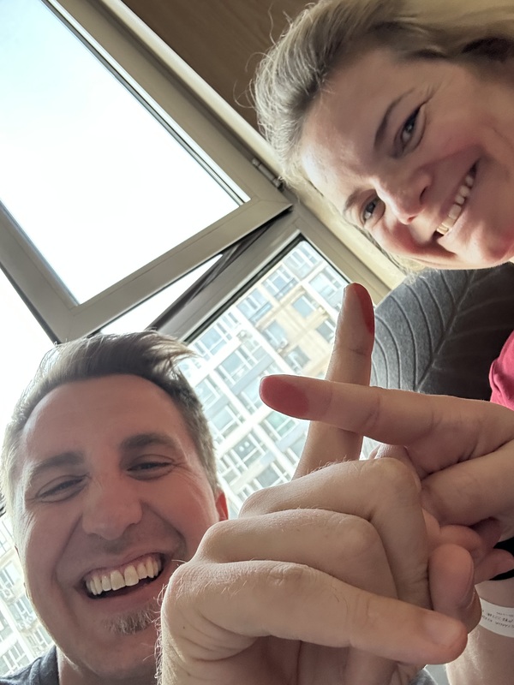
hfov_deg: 46.8
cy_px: 342
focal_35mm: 30
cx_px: 257
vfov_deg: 60.0
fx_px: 594
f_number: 1.9
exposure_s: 1/50
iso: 200
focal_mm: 2.69
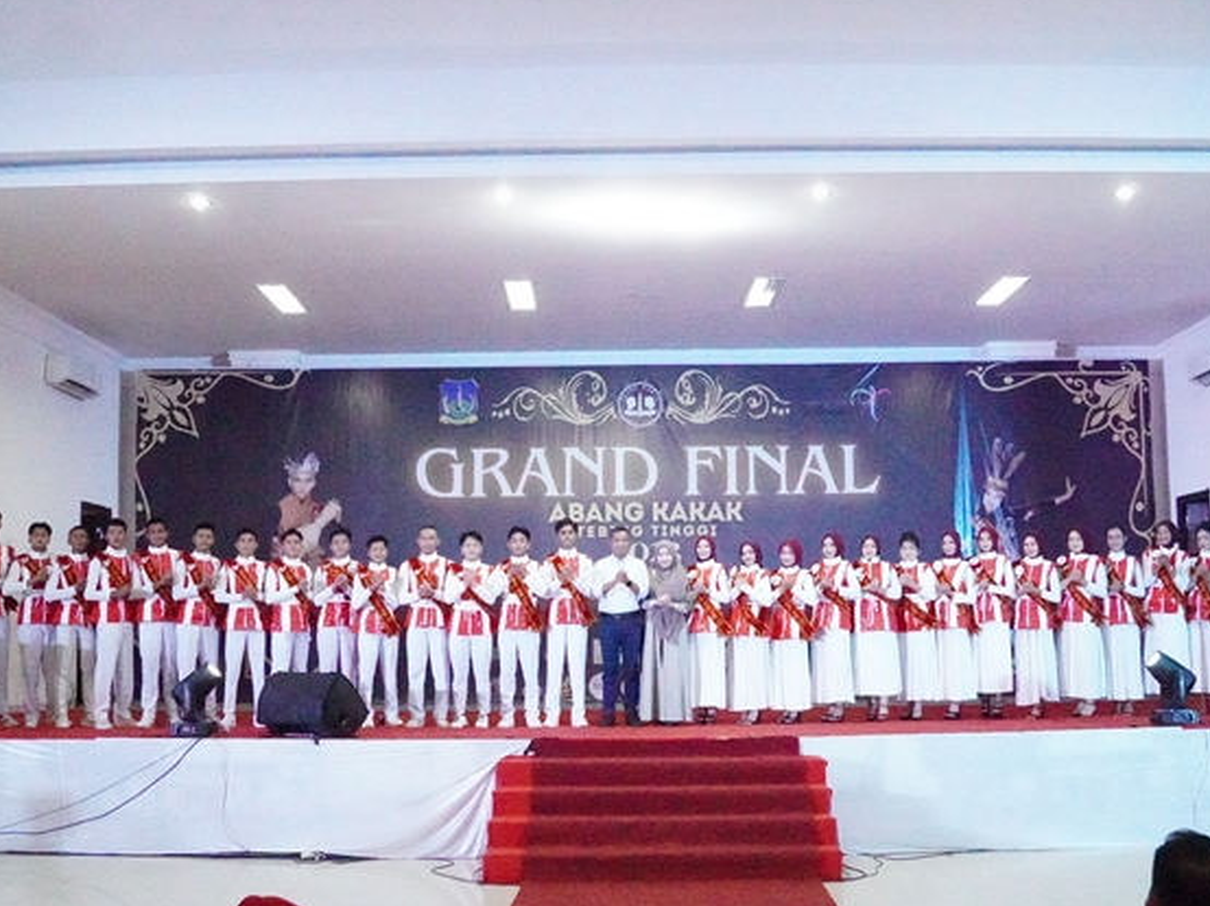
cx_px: 612
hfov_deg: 46.8
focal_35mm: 40
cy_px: 453
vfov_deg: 35.9
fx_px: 1398
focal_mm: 24
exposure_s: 1/3200
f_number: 4
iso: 64000
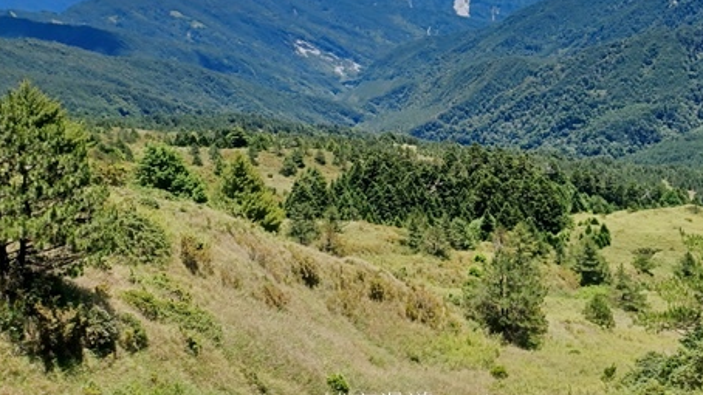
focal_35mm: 36
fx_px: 671
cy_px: 76
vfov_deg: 31.9
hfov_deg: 54.9
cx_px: 420
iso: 32
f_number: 1.8
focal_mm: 4.6
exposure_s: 1/412
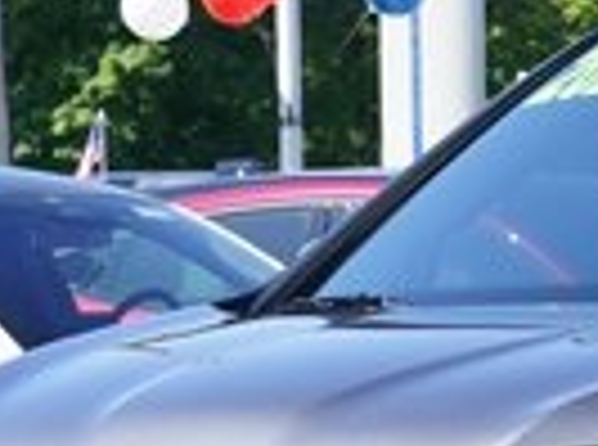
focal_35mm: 353
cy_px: 511
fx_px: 6082
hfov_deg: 5.6
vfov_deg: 4.2
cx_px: 1025
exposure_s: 1/100
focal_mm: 76
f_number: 9
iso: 100
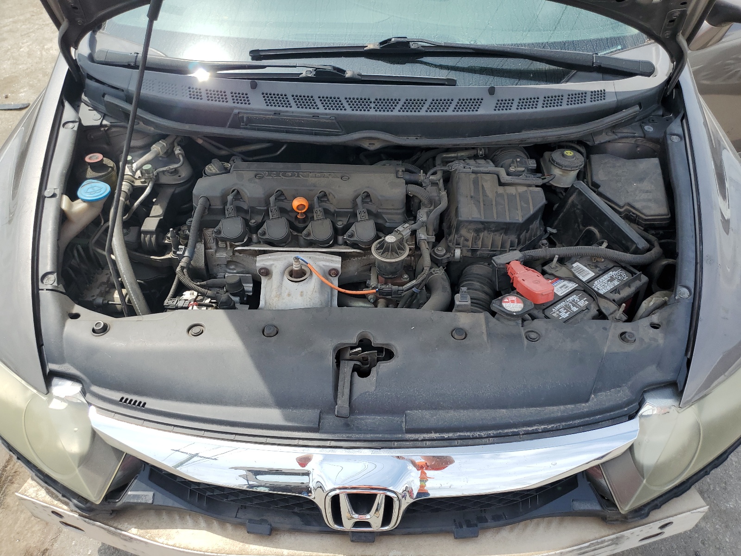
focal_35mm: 26
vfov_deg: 53.1
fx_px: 557
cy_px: 278
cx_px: 370
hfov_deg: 67.3
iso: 50
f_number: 1.5
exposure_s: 1/2000
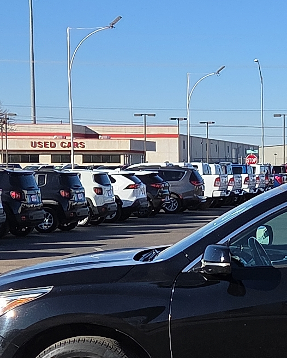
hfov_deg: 13.2
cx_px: 343
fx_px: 1211
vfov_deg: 16.7
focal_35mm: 114
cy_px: 292
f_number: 1.8
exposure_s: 1/10000
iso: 76
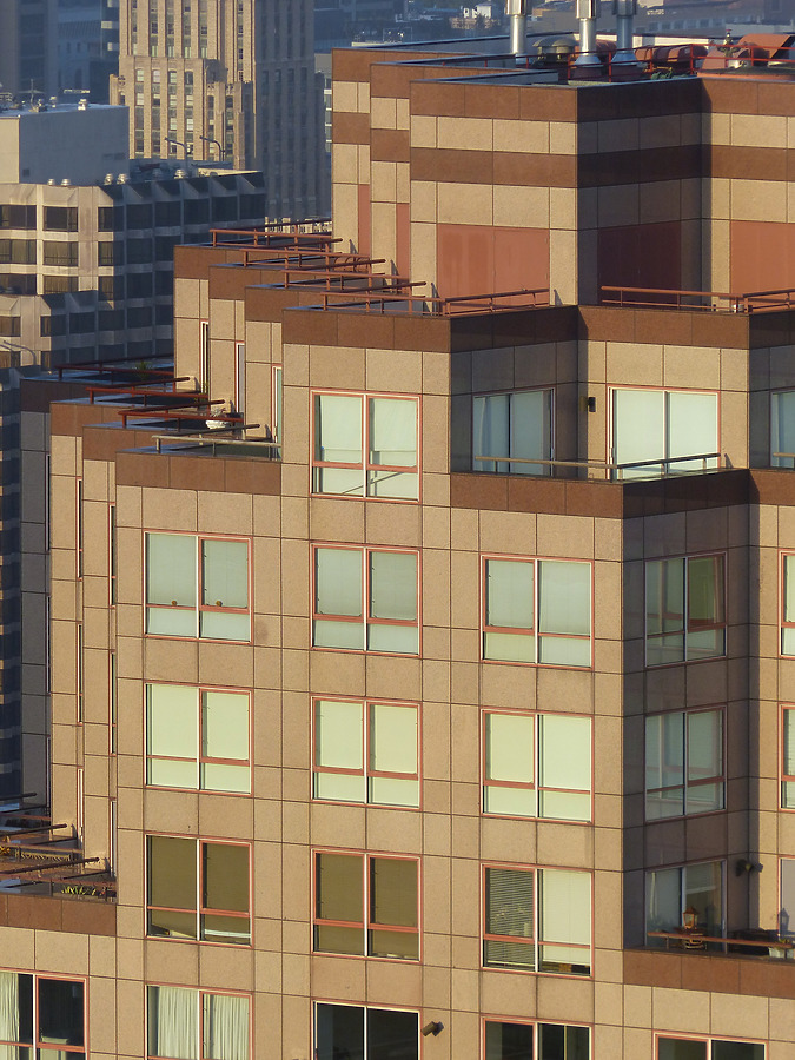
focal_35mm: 443
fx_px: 13565
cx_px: 398
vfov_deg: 4.5
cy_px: 530
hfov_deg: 3.4
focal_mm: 79.8
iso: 100
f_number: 4
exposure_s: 1/500
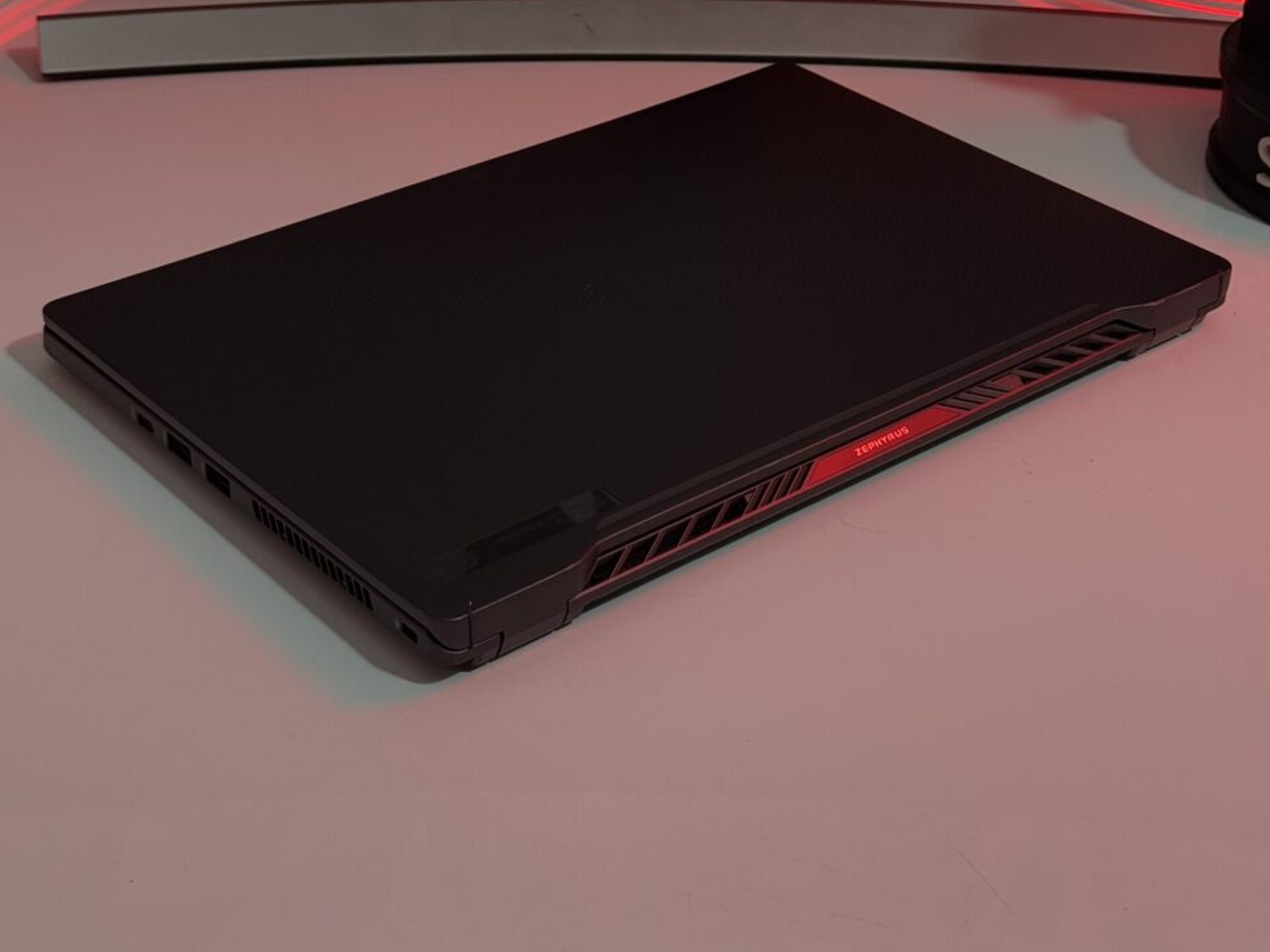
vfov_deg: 22.3
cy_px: 194
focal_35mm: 65
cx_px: 640
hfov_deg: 29.8
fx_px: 2385
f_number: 1.78
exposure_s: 1/62
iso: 100
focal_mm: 6.76
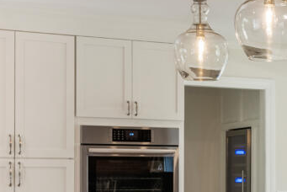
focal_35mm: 102
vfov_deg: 13.3
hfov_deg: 18.9
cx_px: 349
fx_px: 814
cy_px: 178
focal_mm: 29
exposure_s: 1/15
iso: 1000
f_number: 9
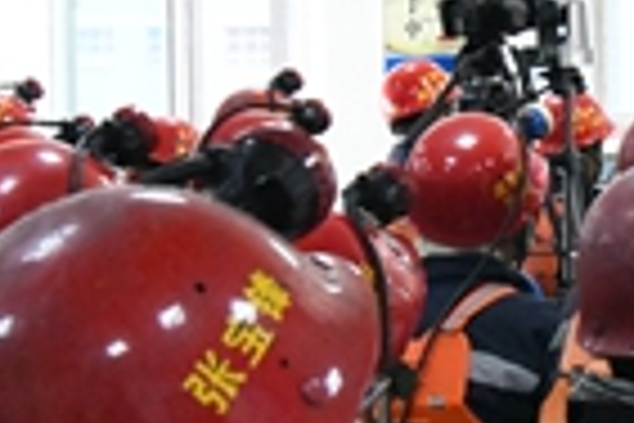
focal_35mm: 145
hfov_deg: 13.6
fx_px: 2553
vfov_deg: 9.4
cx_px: 832
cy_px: 81
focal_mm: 34
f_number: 11
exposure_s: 1/320
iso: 25600
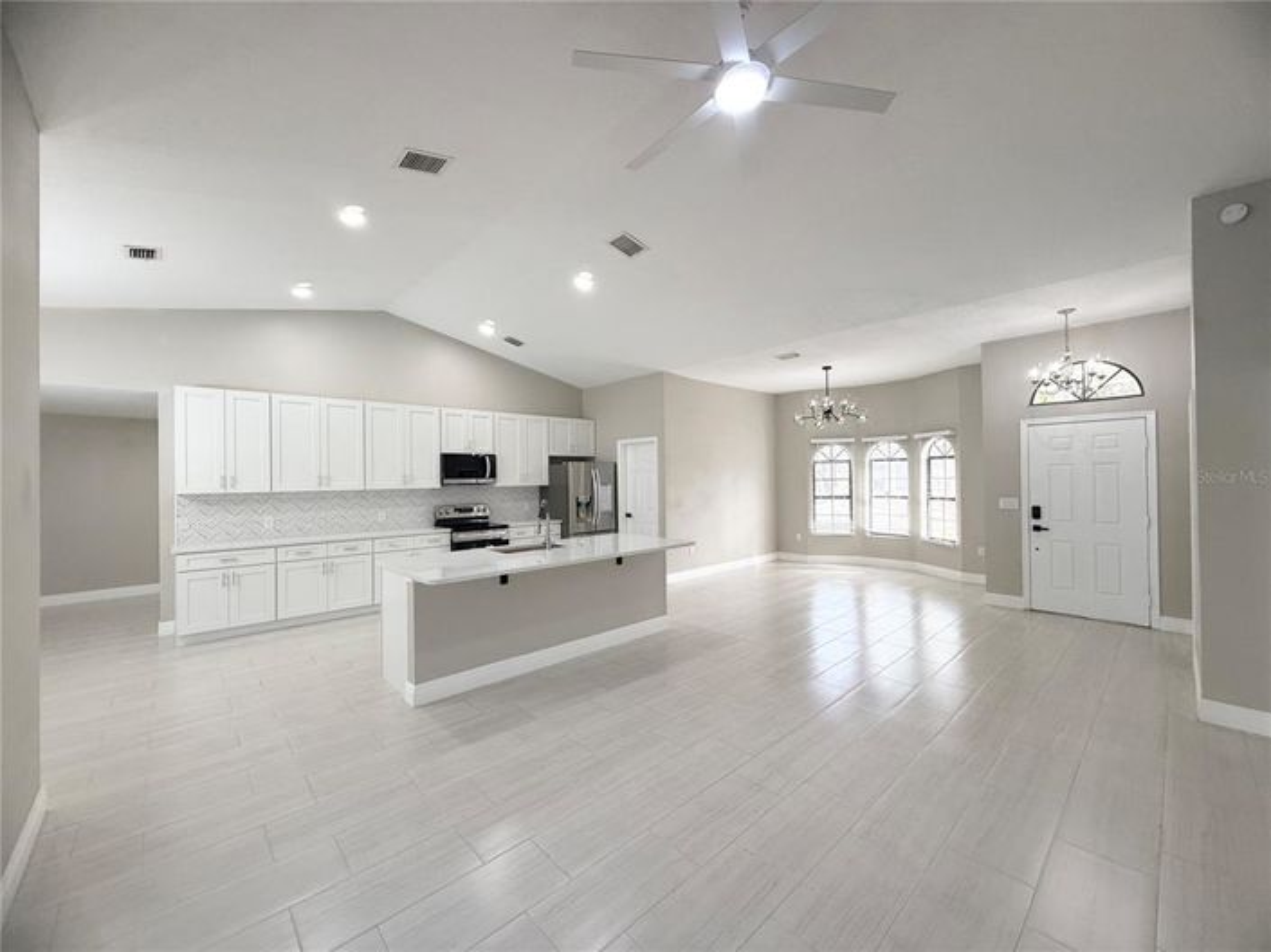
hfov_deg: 102.1
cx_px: 636
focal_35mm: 14
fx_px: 514
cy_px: 476
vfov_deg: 85.6
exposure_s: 1/120
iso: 125
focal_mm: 2.22
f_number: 2.2
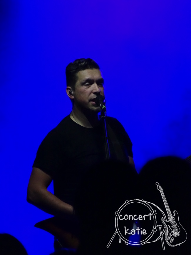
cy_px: 128
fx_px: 5063
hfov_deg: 2.2
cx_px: 96
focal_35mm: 688
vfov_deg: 2.9
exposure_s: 1/100
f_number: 6.3
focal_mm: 117.61
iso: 1250
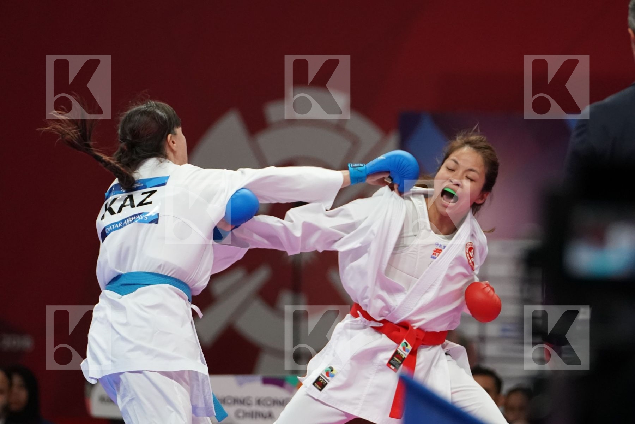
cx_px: 318
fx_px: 6191
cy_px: 212
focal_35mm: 351
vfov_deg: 3.9
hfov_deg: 5.9
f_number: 4
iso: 4000
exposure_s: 1/1000
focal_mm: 234
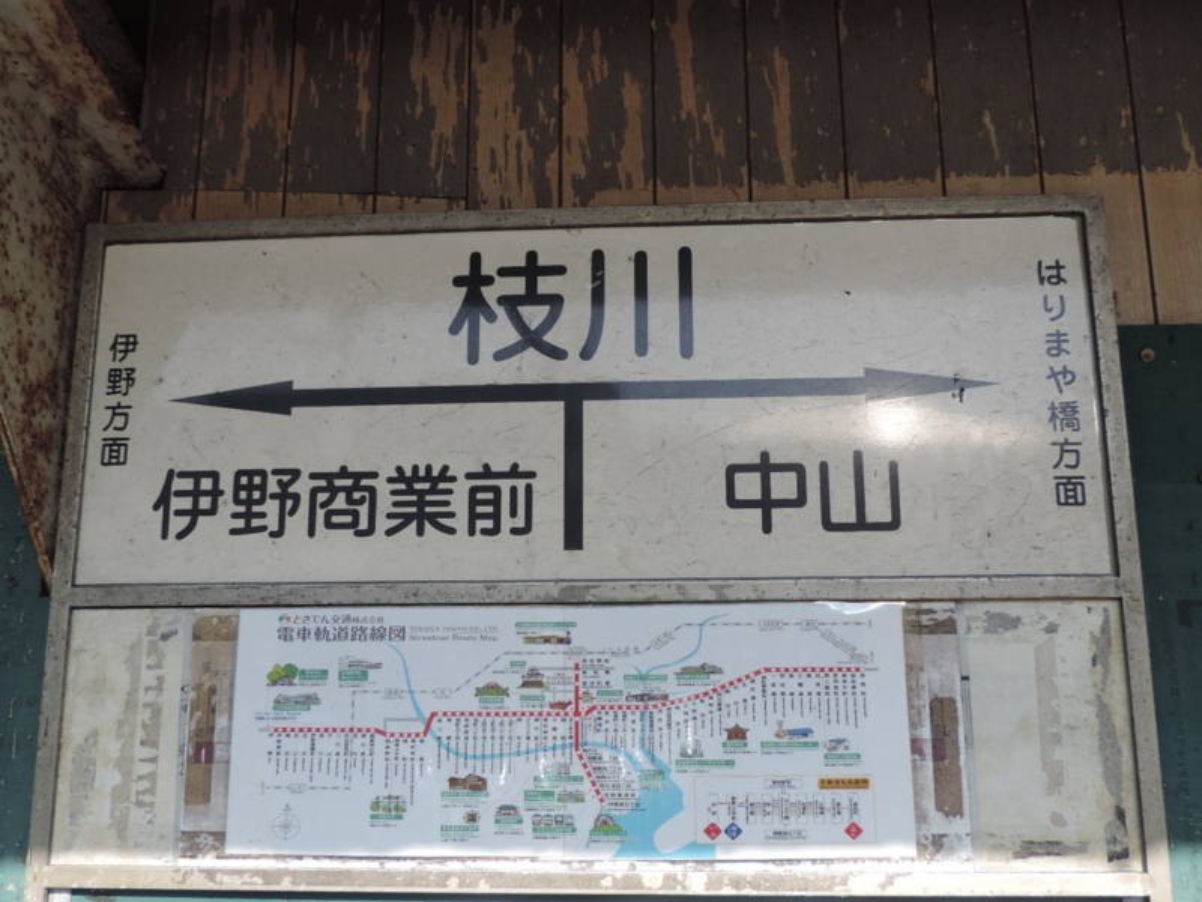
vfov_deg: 42.9
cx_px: 601
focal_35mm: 33
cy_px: 451
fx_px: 1146
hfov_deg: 55.4
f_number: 3.2
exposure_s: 1/400
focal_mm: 5.8
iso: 80
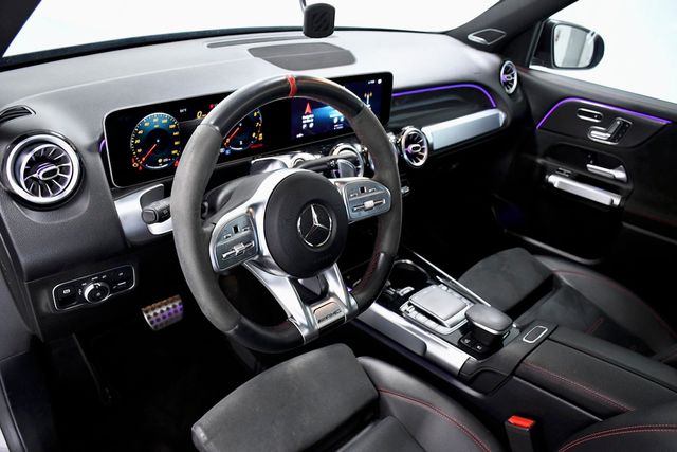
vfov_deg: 48.0
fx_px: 508
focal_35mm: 27
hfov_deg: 67.4
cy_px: 226
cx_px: 338
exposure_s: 1/100
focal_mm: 18
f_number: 5
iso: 2500
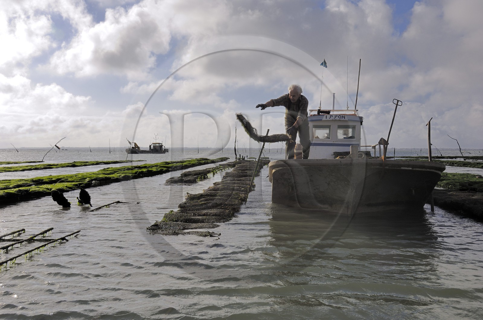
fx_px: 482
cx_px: 242
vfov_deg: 36.8
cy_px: 160
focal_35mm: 36
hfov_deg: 53.2
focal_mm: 24
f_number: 13
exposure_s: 1/160
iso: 100
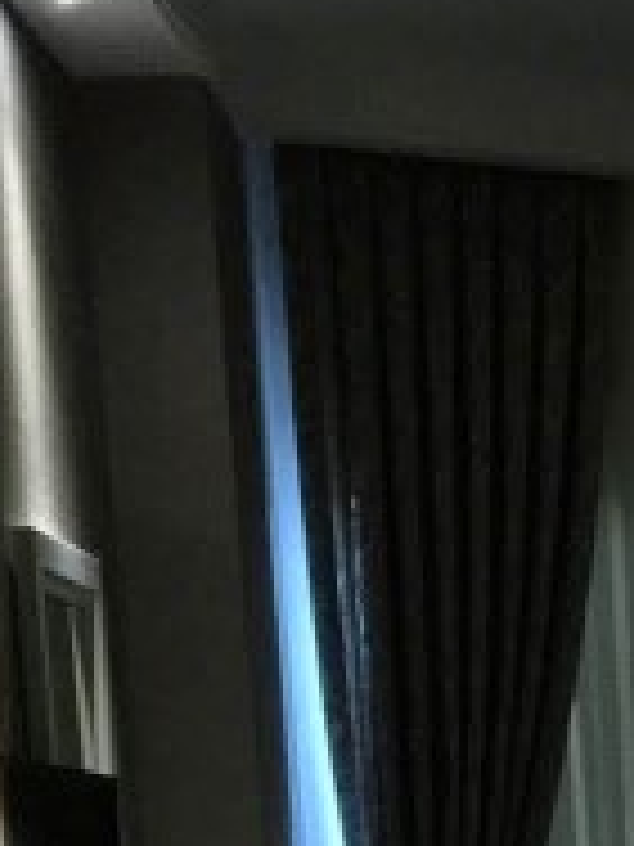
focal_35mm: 158
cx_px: 890
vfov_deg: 11.4
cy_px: 1660
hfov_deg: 9.2
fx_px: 3858
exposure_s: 1/10
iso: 125
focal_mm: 4.15
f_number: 2.2
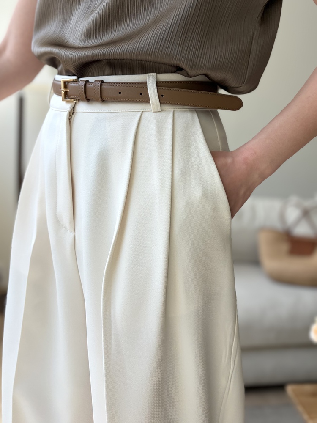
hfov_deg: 53.1
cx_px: 158
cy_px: 212
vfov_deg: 67.3
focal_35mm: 26
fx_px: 317
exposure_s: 1/496
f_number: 1.6
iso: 64
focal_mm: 5.96
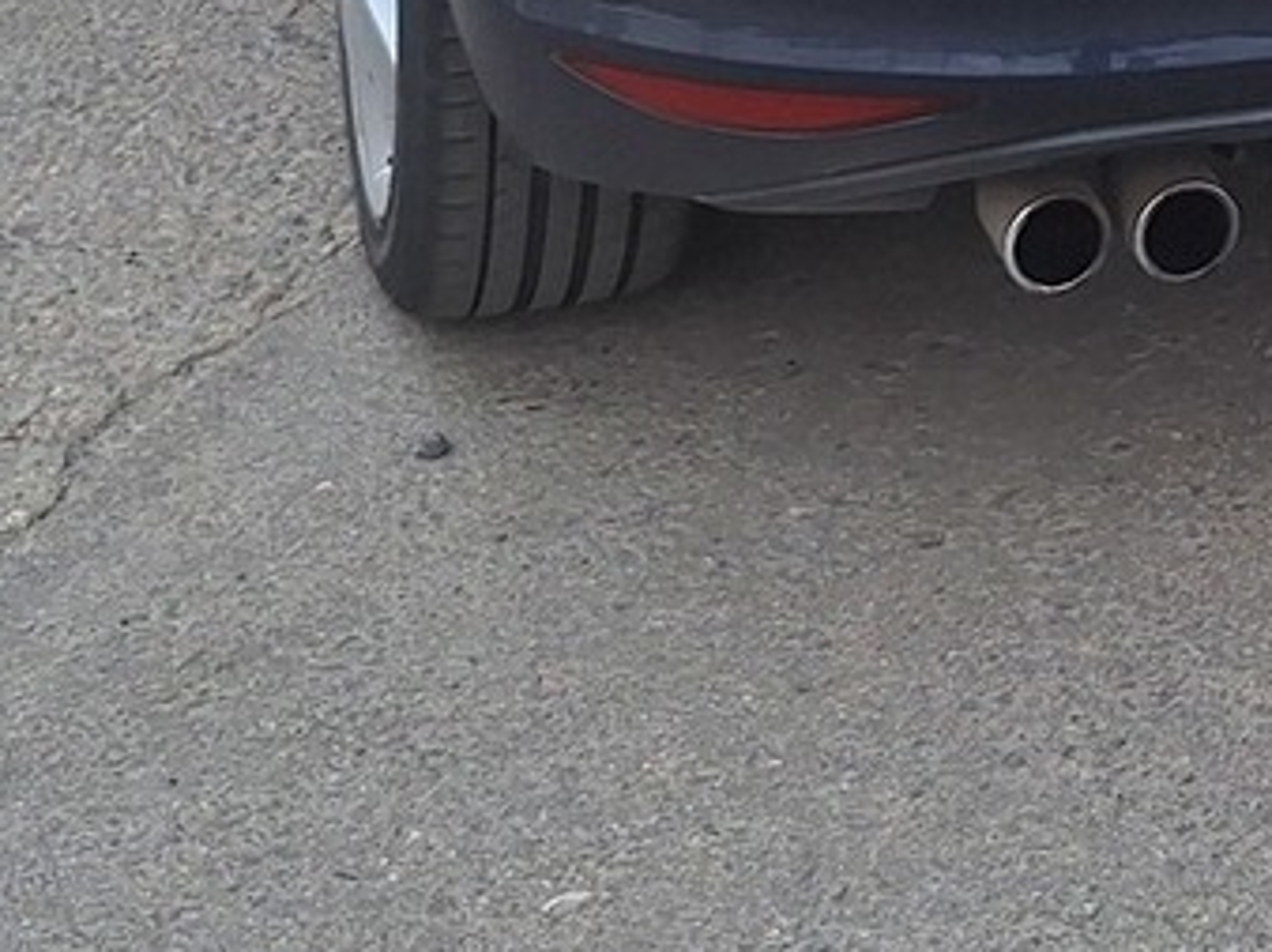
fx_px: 3599
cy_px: -764
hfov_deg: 19.2
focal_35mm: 98
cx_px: 1423
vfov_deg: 13.5
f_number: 1.8
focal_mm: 5.54
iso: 40
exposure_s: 1/1013
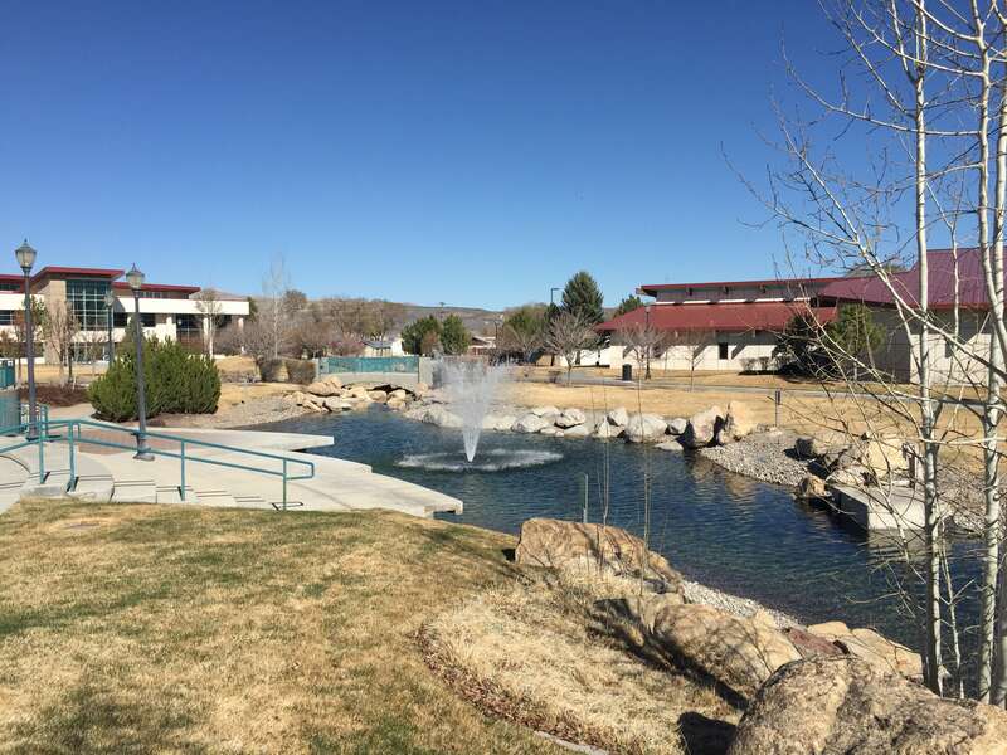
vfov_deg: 48.2
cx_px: 504
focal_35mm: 29
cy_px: 378
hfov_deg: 61.7
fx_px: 844
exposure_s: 1/3049
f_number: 2.2
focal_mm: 4.15
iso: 32
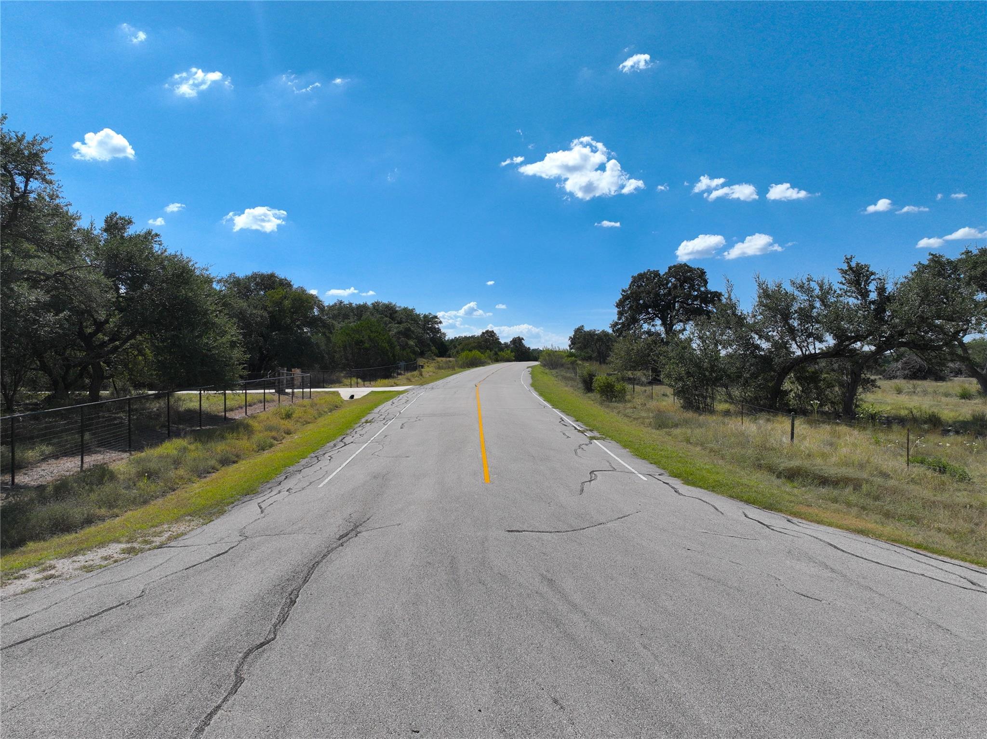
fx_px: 684
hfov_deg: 71.6
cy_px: 370
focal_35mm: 24
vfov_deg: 56.8
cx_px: 494
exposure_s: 1/6400
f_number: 2.8
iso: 100
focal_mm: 12.29
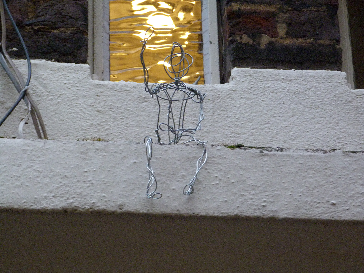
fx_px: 1567
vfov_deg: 10.0
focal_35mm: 149
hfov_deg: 13.3
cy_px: 136
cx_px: 182
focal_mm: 26.8
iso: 400
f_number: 3.7
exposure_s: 1/30
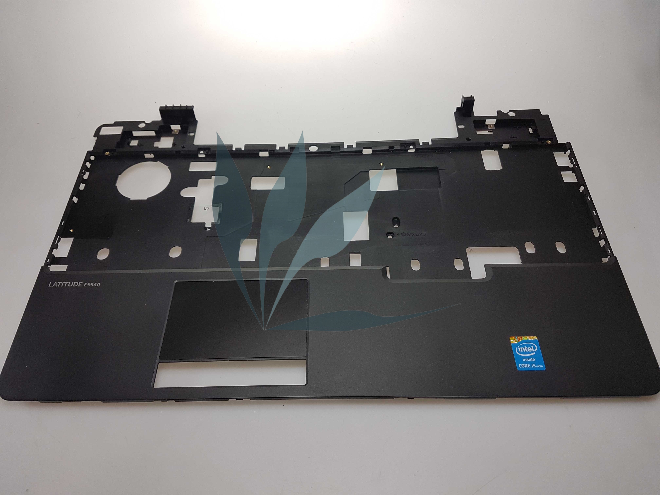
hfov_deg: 67.3
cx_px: 330
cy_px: 248
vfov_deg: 53.1
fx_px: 496
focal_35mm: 26
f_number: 1.7
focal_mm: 4.2
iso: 40
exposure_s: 1/105
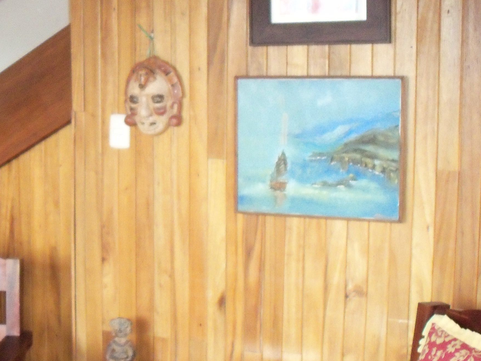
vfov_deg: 20.7
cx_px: 109
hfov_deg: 27.0
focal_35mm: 71
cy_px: 204
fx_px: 986
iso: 250
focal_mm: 5.7
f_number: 2.9
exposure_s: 1/30
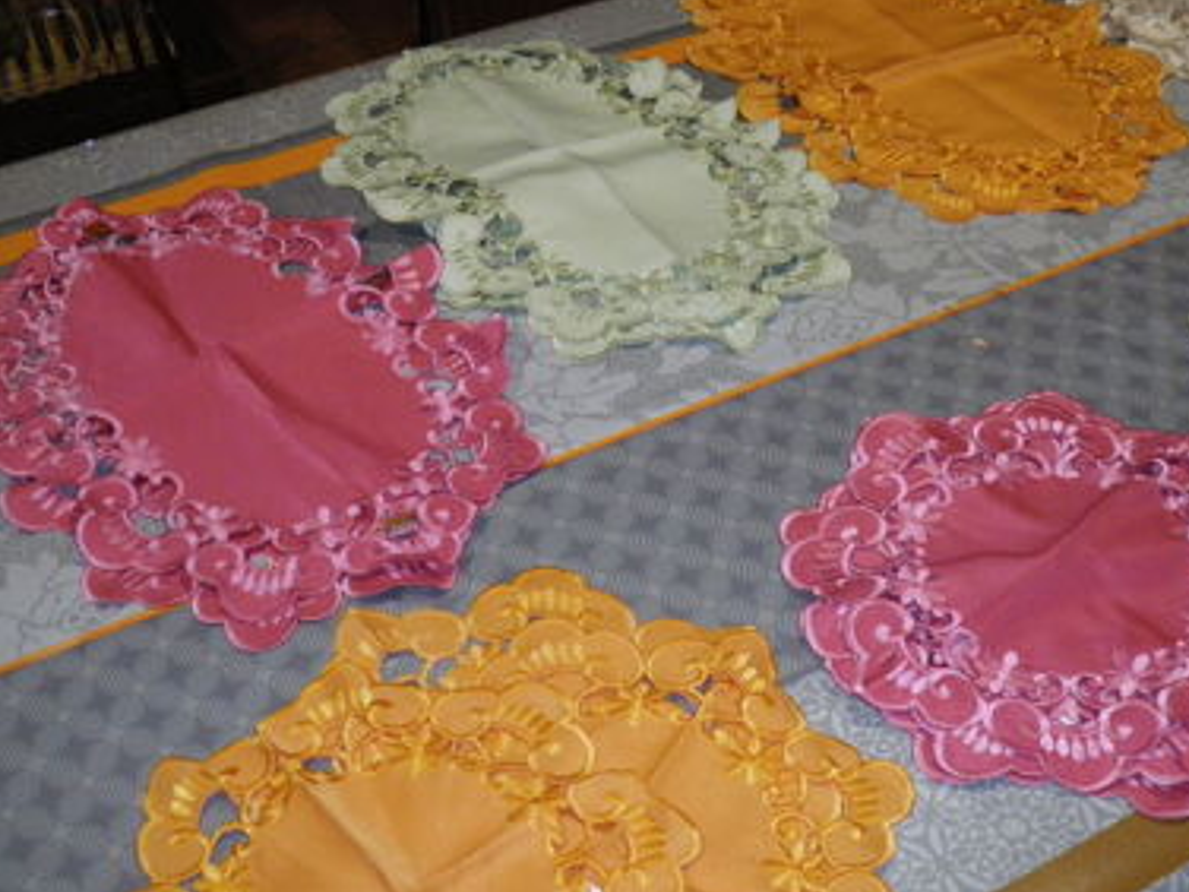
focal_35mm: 46
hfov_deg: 41.1
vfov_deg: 31.5
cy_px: 506
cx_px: 705
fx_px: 1580
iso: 400
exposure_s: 1/50
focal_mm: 6.3
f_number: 3.5
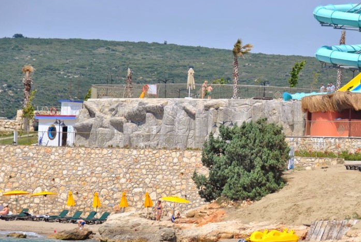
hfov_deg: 8.7
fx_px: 2358
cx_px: 251
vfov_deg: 5.9
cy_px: 192
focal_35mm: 235
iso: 100
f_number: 5.6
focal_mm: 95
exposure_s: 1/500
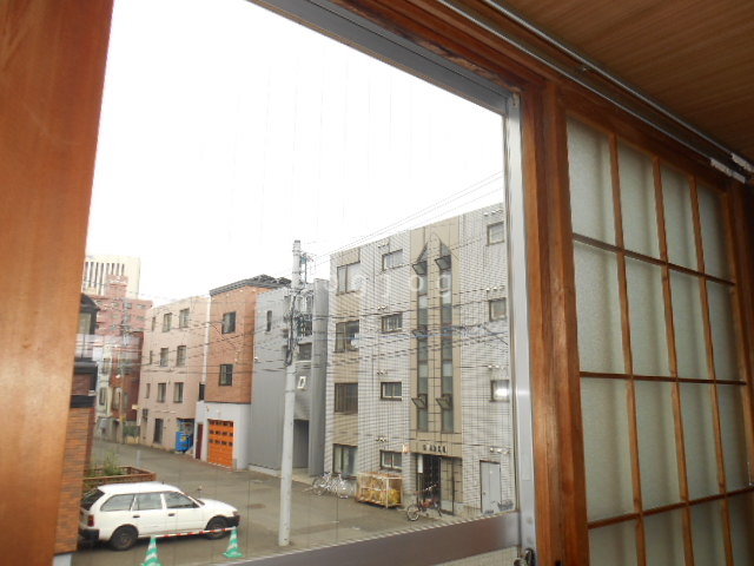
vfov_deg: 53.1
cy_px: 283
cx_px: 377
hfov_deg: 67.3
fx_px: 566
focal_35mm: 26
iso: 80
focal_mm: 4.7
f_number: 3.4
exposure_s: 1/60
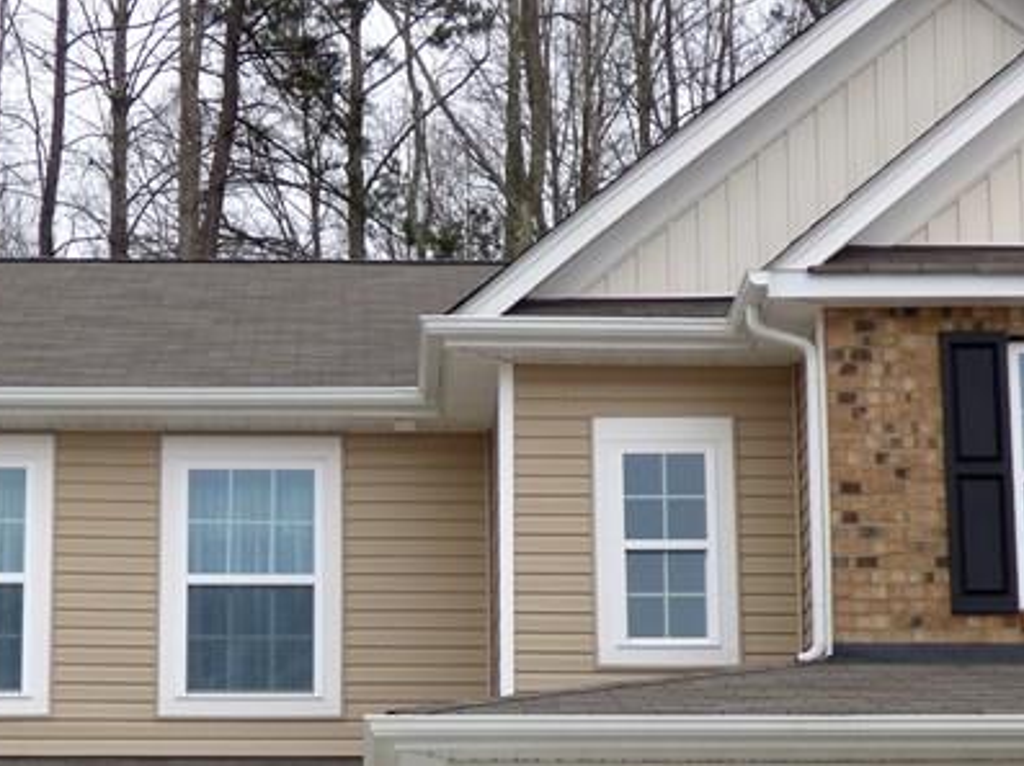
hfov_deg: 20.0
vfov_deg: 14.8
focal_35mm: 98
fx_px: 2896
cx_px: 457
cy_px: 798
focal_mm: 6.8
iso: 100
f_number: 3.5
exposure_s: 1/320
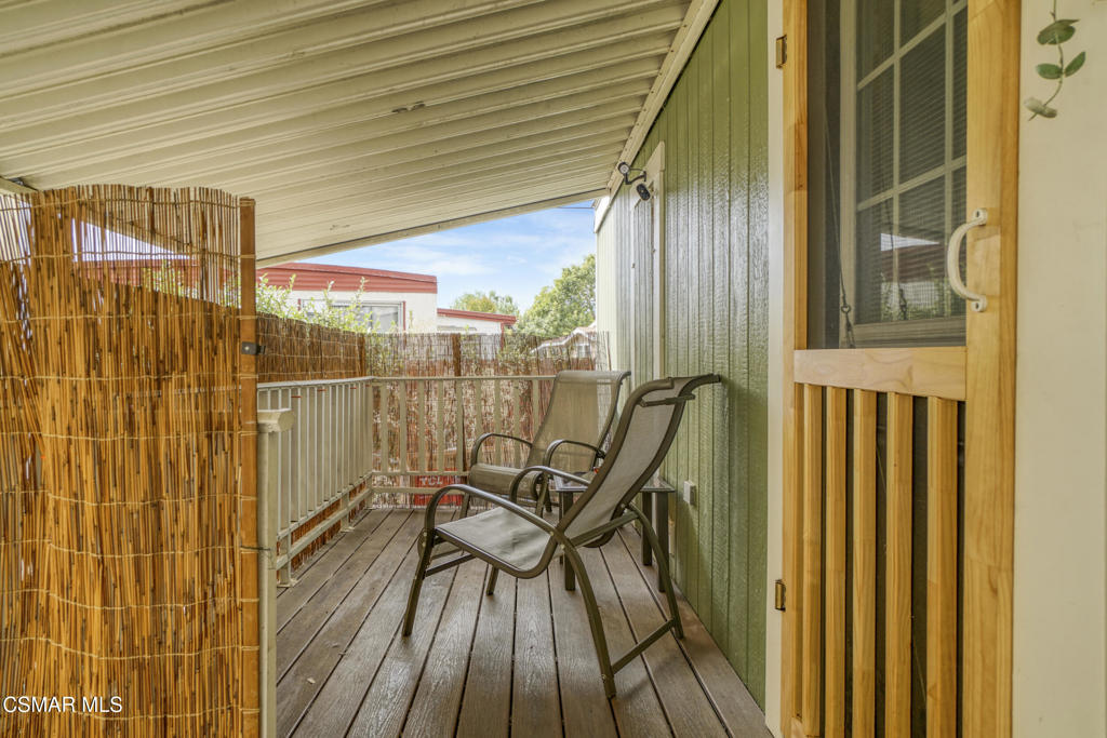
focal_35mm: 20
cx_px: 554
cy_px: 369
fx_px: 600
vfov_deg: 63.2
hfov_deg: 85.4
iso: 400
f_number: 7.1
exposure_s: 1/50
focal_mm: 13
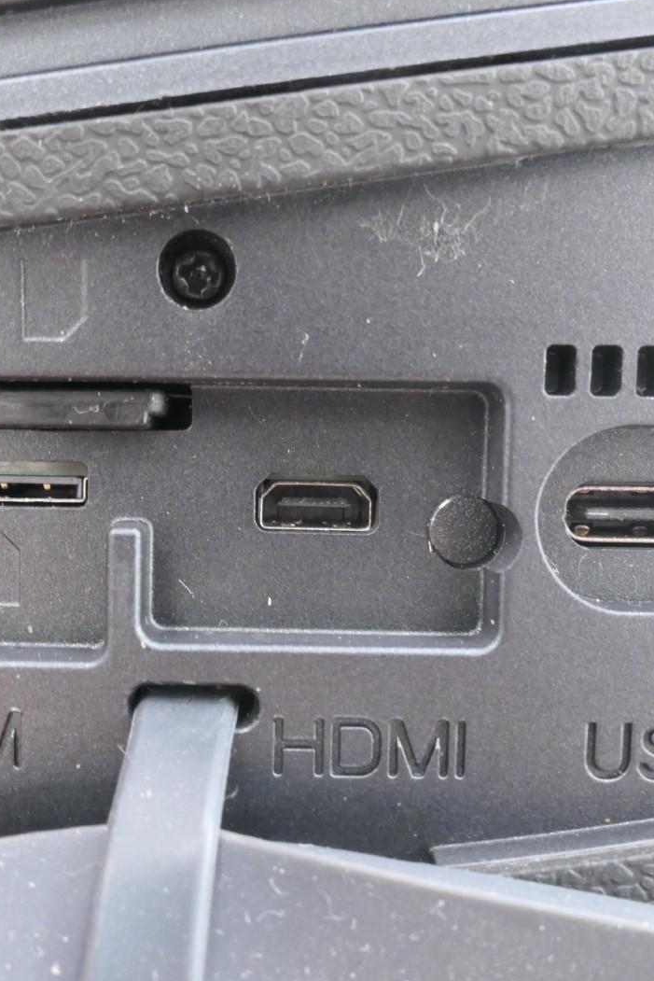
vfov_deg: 51.9
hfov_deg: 35.6
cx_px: 224
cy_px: 493
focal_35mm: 37
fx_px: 1008
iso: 1600
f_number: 7.1
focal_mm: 8.8
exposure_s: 1/13
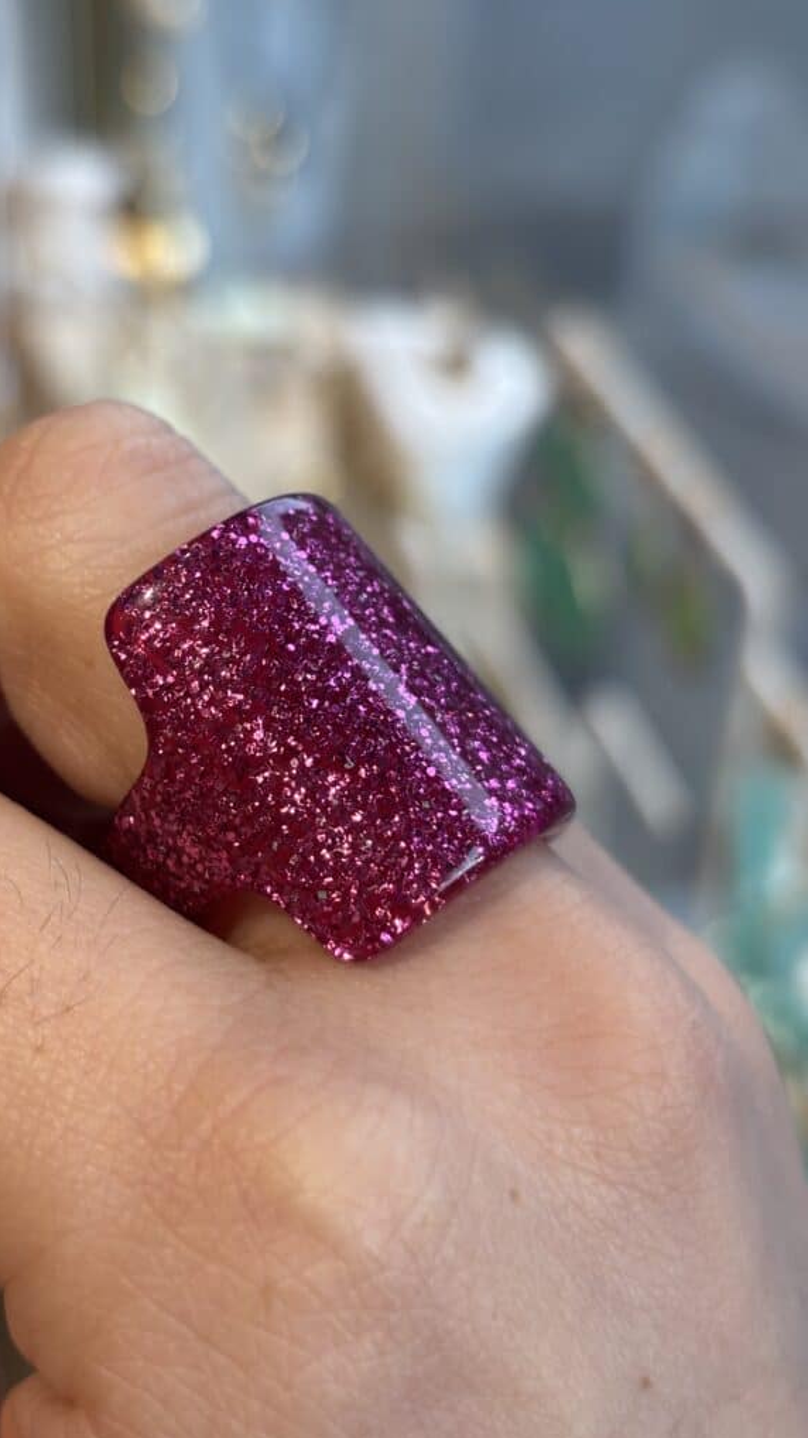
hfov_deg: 21.0
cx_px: 288
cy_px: 722
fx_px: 2173
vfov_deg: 36.6
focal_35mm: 57
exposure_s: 1/100
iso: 25
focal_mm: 5.96
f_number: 1.6
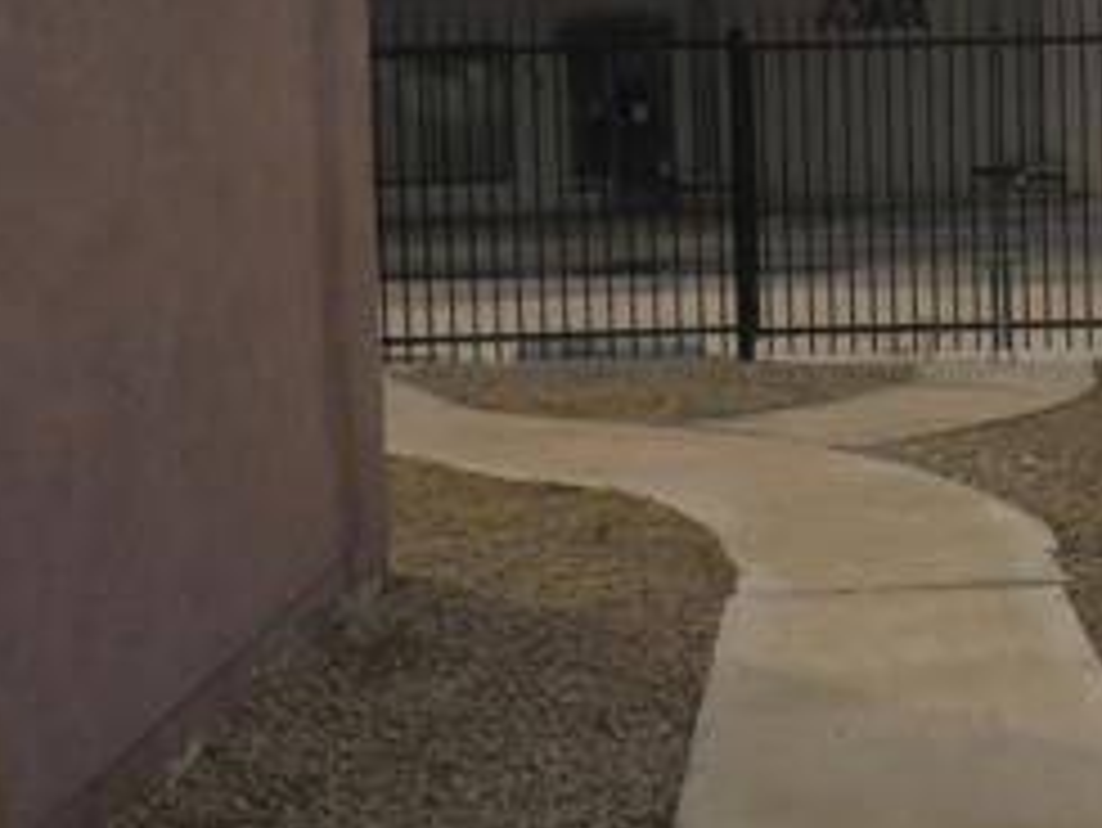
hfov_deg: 26.9
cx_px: 1115
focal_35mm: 68
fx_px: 2166
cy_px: 198
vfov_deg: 21.4
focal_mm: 4.6
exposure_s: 1/1500
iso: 100
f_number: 3.5
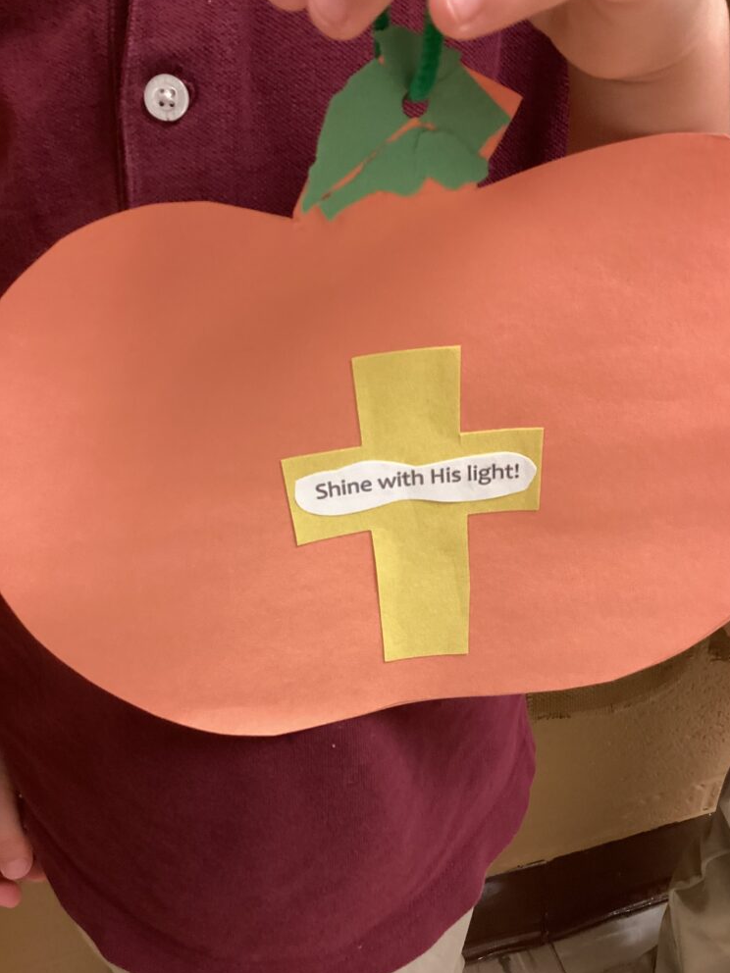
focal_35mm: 32
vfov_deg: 56.8
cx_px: 376
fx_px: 900
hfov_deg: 44.2
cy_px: 476
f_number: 2.4
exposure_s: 1/50
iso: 250
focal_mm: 3.3
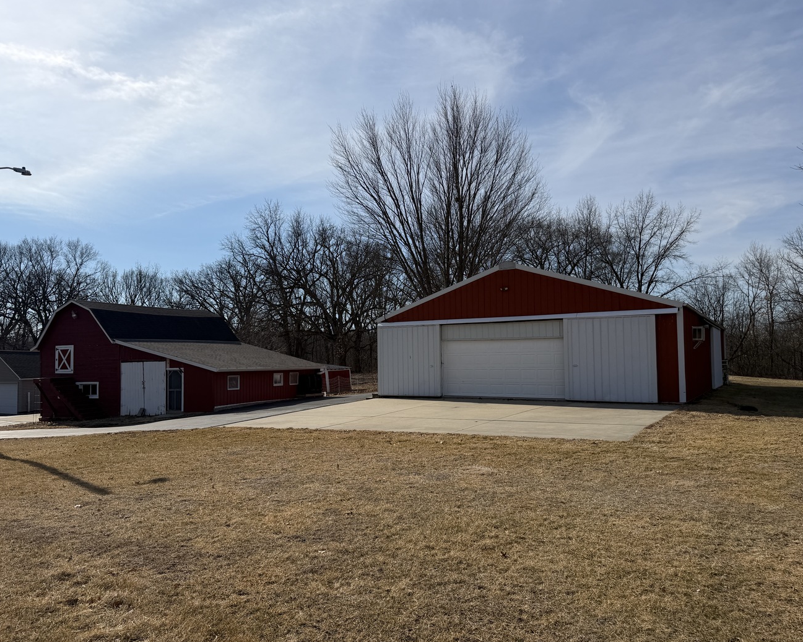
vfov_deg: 54.9
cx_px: 365
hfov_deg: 65.9
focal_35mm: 26
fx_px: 618
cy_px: 330
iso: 80
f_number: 1.78
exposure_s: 1/9091
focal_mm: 6.76
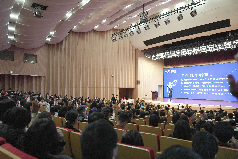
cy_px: 80
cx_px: 119
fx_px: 159
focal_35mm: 24
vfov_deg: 53.2
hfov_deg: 73.7
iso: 1000
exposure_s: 1/100
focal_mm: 24
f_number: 2.8
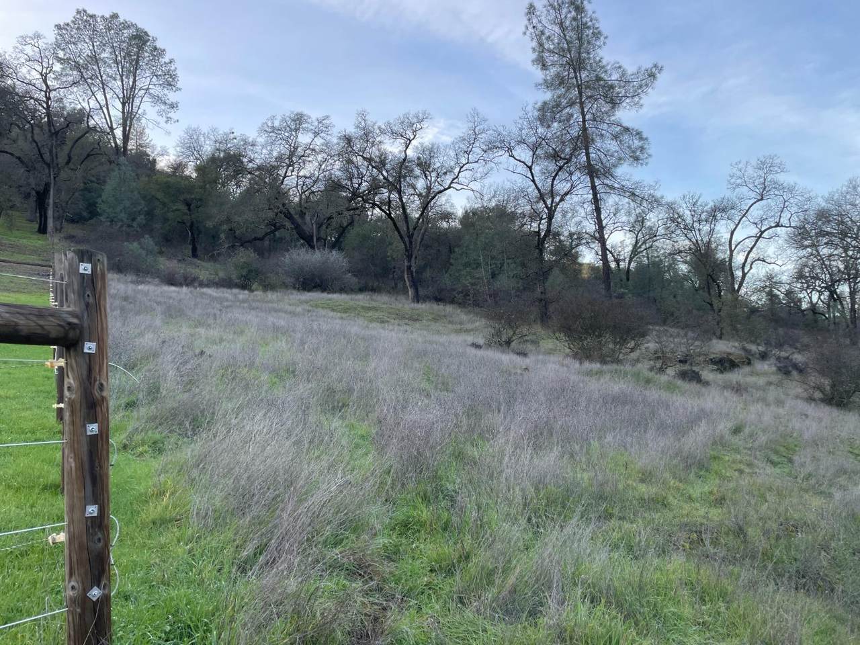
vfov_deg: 53.1
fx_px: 646
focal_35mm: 26
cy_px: 322
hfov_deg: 67.3
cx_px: 430
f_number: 1.6
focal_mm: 4.2
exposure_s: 1/370
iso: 32
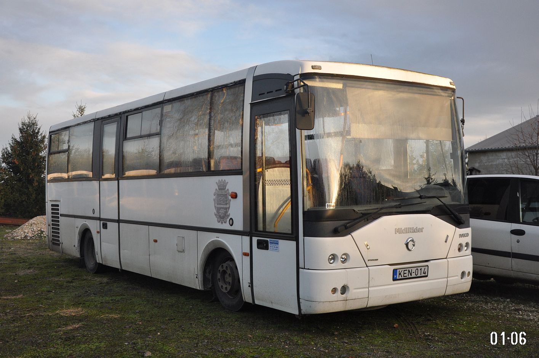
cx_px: 270
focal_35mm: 42
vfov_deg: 31.8
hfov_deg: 46.4
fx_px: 628
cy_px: 179
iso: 720
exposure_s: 1/1000
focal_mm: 28
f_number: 4
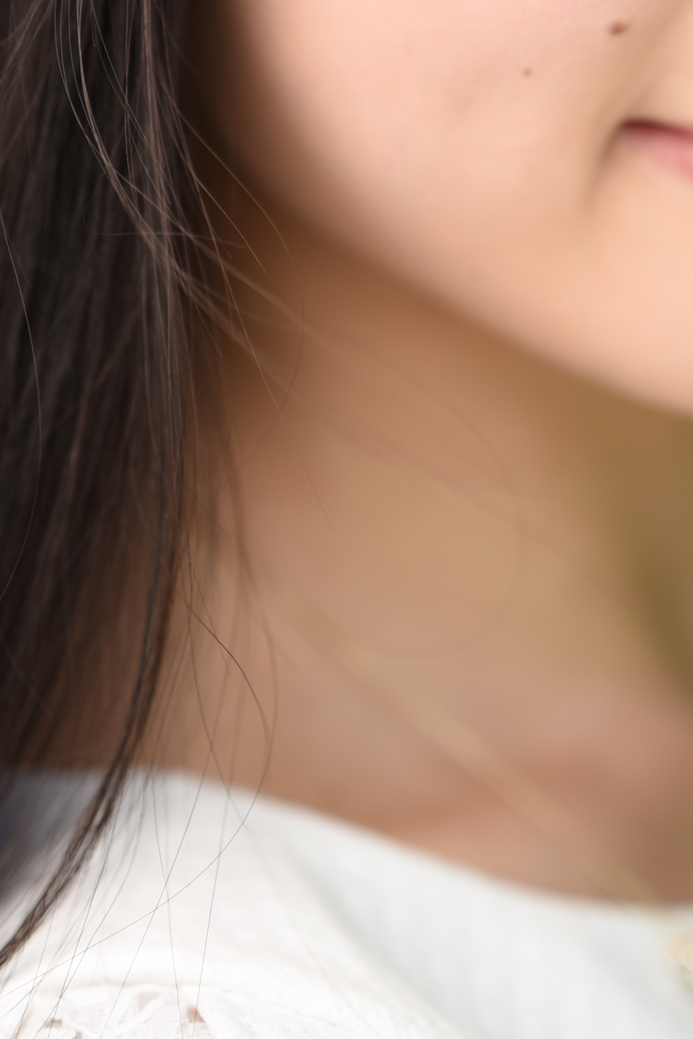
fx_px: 6324
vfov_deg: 9.3
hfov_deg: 6.3
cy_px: 16
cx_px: 561
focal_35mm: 219
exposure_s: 1/1600
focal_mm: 85
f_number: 1.4
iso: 100
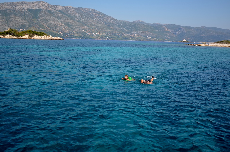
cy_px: 78
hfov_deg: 52.0
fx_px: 236
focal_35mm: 37
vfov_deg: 35.8
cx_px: 114
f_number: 4
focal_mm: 24
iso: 125
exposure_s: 1/800
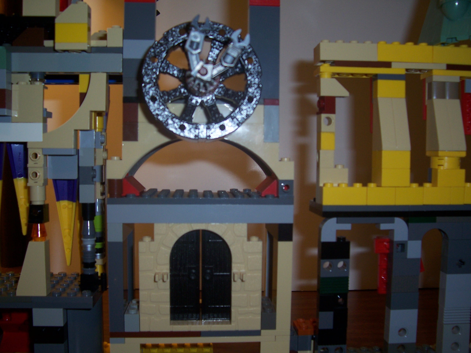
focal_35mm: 34
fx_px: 463
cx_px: 236
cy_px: 176
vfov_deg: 41.8
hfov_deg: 54.0
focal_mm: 5.6
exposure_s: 1/60
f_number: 2.7
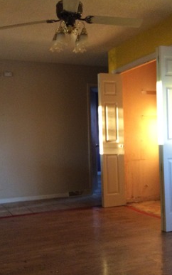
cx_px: 66
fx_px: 315
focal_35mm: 42
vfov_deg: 47.1
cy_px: 149
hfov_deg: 30.4
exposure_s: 1/24
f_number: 2.4
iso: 320
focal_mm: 3.3
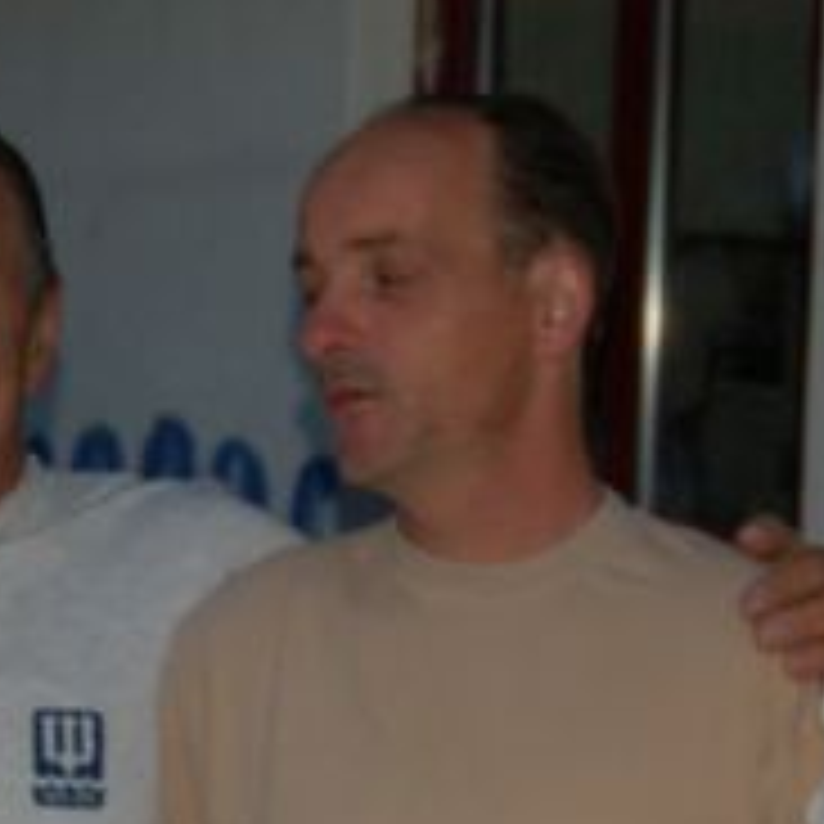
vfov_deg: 11.9
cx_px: 144
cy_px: 819
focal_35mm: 145
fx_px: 3905
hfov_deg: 12.0
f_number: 4
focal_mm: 26
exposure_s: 1/60
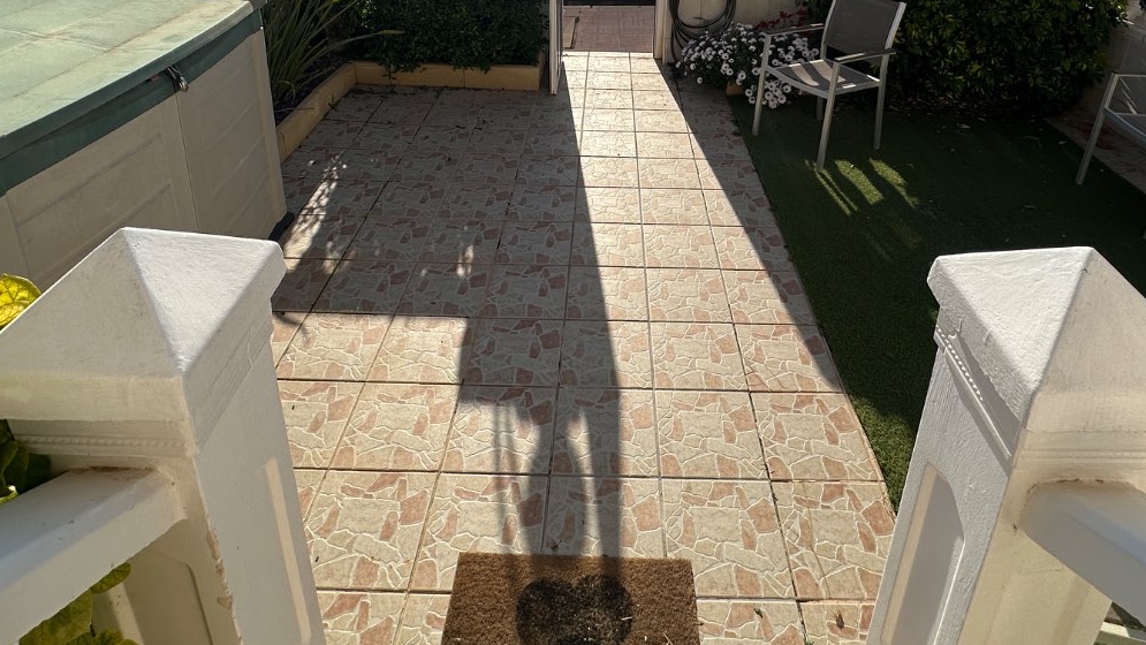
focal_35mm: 23
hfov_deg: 78.6
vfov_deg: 44.3
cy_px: 44
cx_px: 613
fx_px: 699
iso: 40
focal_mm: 2.22
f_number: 2.2
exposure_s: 1/2053
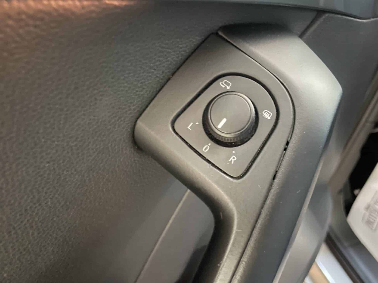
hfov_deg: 67.3
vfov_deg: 53.1
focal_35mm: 26
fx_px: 284
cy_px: 142
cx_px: 189
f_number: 1.6
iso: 800
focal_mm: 4.2
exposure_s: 1/8
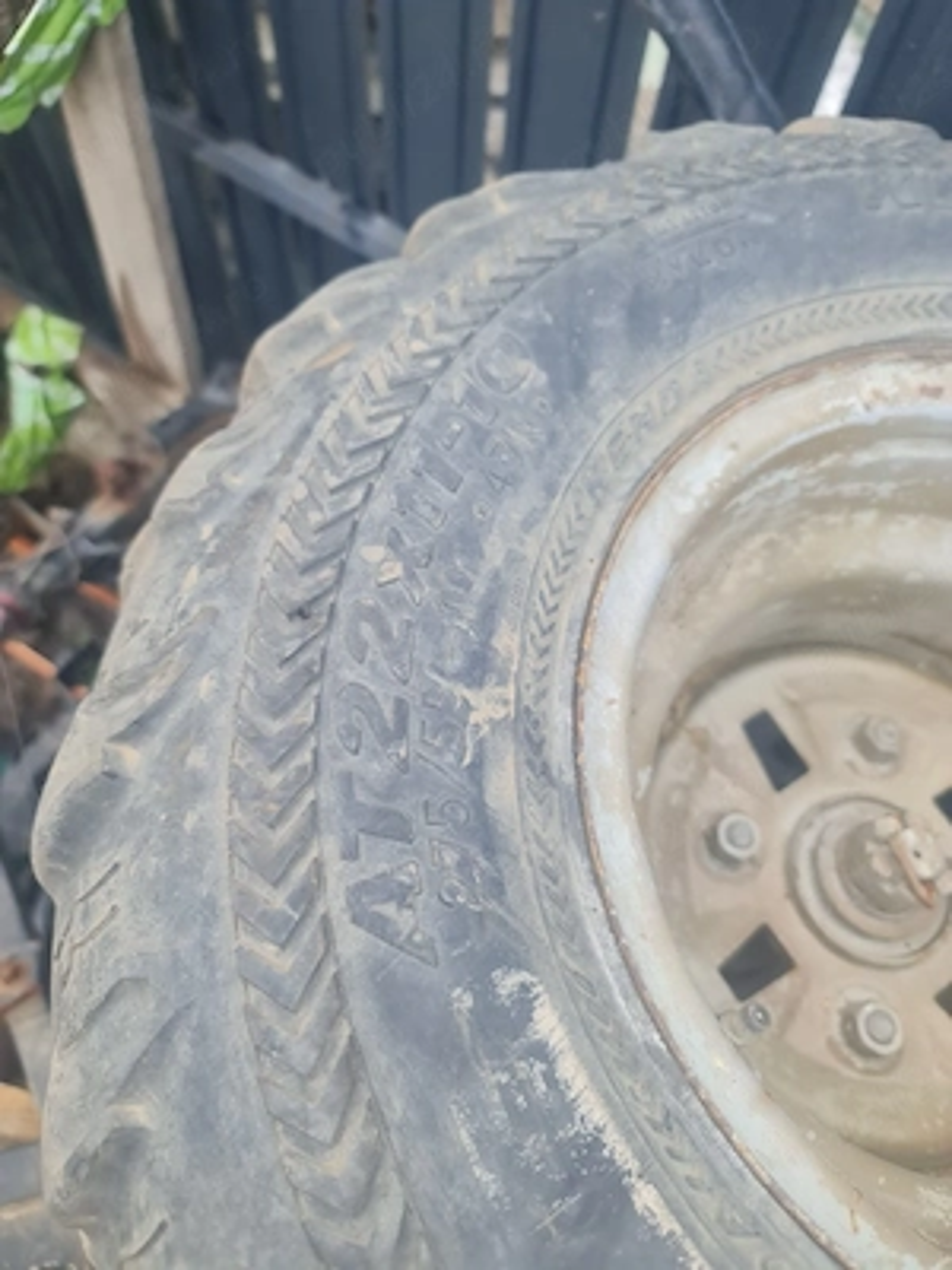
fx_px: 917
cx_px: 476
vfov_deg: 69.4
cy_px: 635
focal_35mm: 25
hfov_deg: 54.9
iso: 50
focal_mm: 7
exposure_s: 1/100
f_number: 1.8
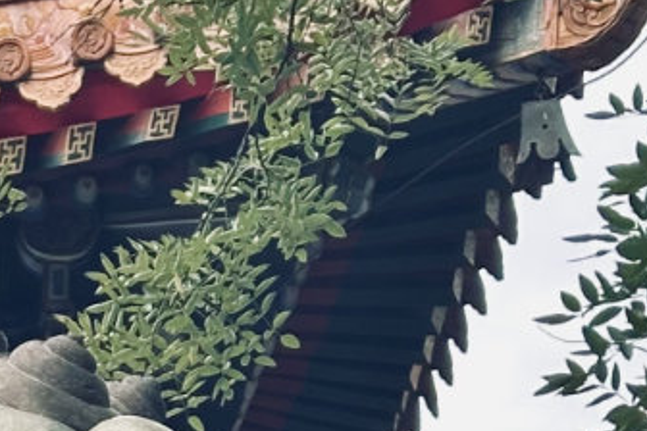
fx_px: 4277
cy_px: 1305
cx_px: -127
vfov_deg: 5.4
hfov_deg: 8.6
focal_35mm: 238
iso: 64
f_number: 1.8
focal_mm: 6.9
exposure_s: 1/241
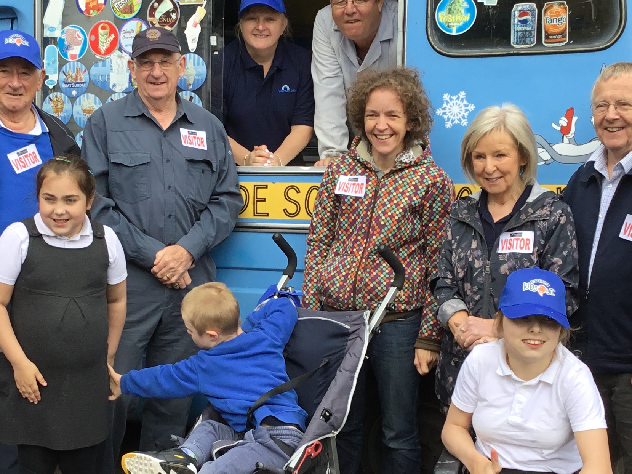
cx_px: 272
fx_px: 1114
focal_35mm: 61
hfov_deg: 31.6
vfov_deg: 24.0
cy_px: 260
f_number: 2.4
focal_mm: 3.3
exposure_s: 1/242
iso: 25
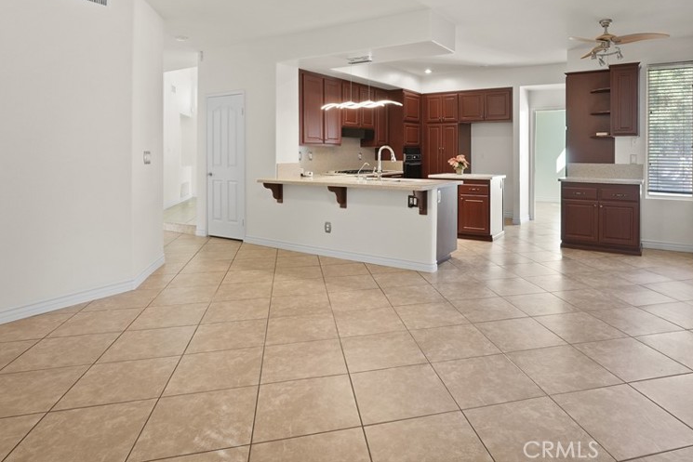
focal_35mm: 22
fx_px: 424
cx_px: 402
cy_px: 145
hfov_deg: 78.0
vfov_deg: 55.8
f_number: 4
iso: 800
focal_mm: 16
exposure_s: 1/15
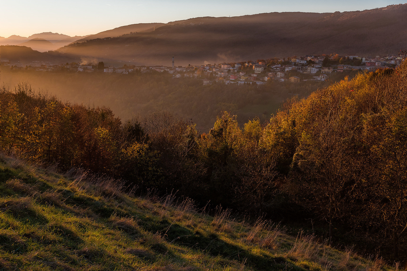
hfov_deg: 48.5
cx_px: 204
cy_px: 136
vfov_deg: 33.4
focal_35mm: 40
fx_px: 452
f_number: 5
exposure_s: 1/800
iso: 640
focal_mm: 40
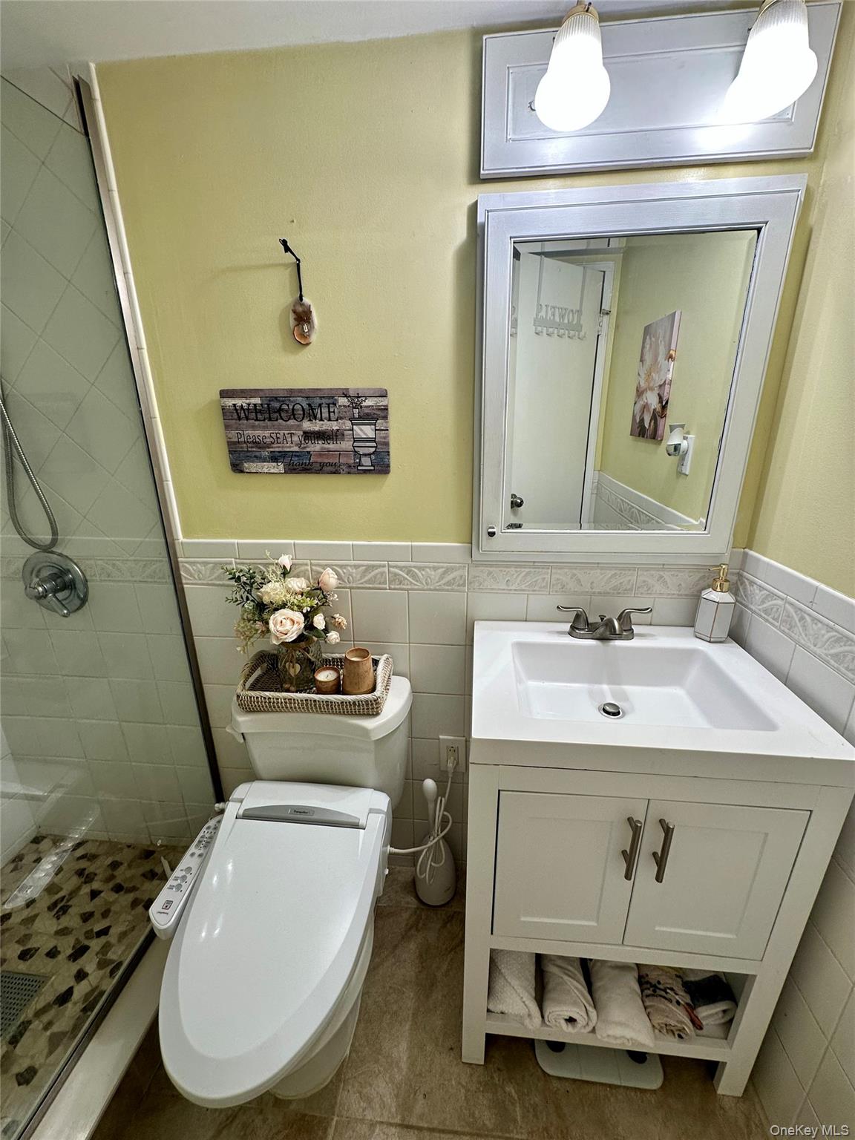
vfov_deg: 102.1
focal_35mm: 14
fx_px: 461
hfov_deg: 85.7
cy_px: 570
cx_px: 428
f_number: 2.2
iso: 80
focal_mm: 2.22
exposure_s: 1/120
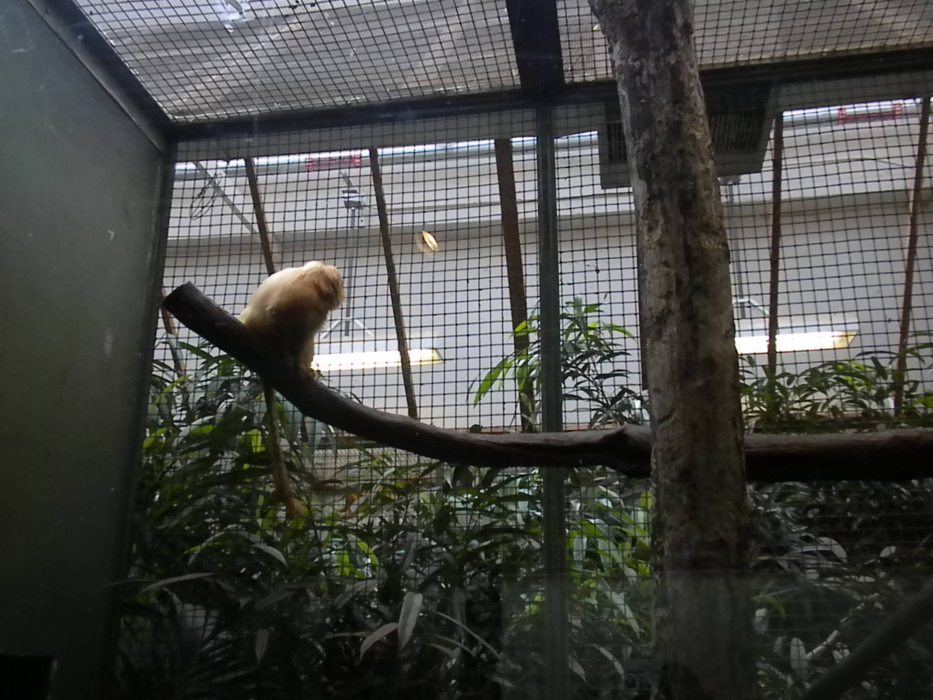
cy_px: 350
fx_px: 997
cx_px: 466
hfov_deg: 50.1
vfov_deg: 38.7
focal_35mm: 37
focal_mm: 6.6
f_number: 3.5
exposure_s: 1/337
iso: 640
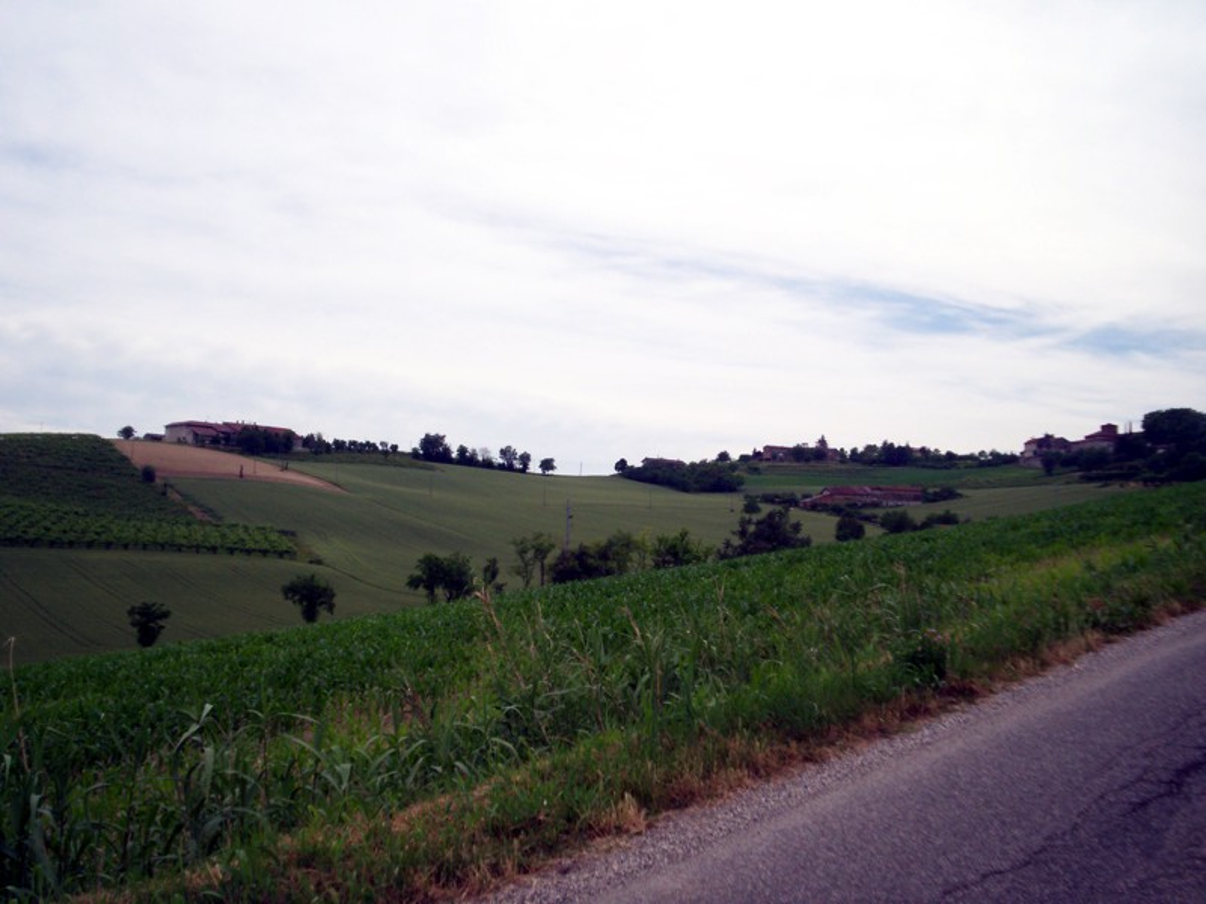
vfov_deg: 39.7
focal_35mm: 36
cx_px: 603
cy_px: 452
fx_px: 1254
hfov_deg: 51.4
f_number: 4.5
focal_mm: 5.9
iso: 100
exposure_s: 1/759
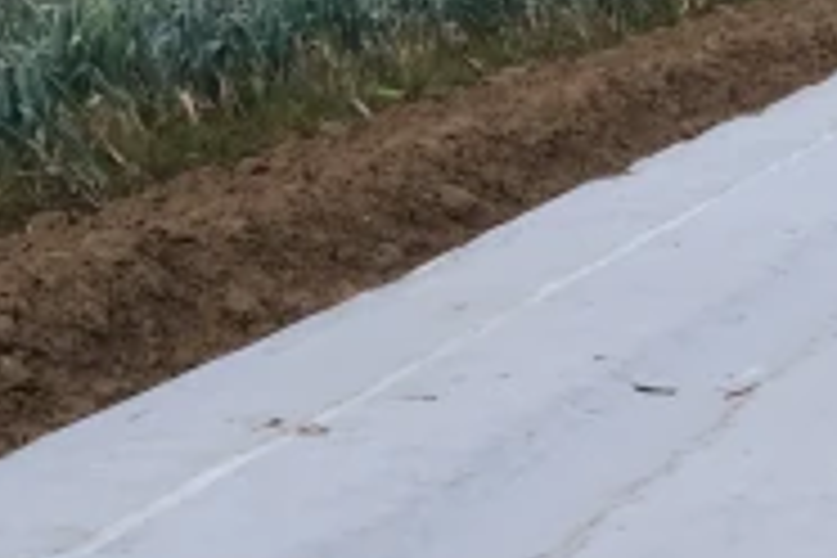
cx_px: 1458
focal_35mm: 145
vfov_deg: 8.7
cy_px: 1262
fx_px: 3371
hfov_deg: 13.0
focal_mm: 18
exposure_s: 1/60
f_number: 16
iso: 200
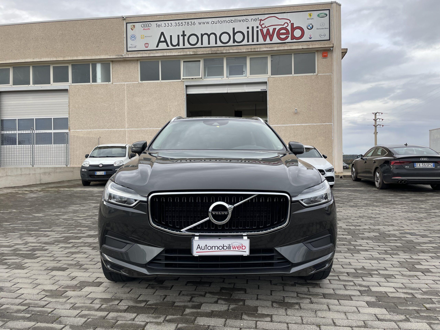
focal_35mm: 26
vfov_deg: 53.1
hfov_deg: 67.3
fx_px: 330
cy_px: 165
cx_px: 220
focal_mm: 4.2
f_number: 1.6
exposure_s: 1/392
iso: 32
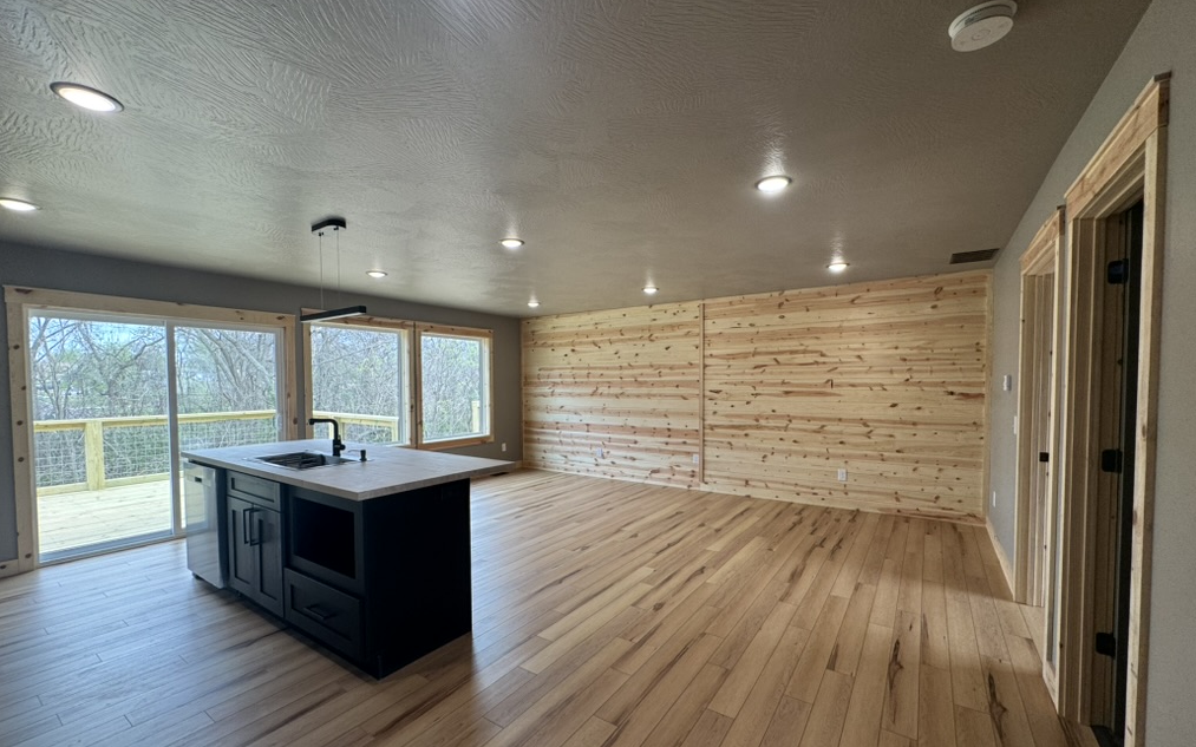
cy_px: 400
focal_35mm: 15
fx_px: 489
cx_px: 603
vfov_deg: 74.7
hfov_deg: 101.5
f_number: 2.2
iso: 80
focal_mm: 2.22
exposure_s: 1/120
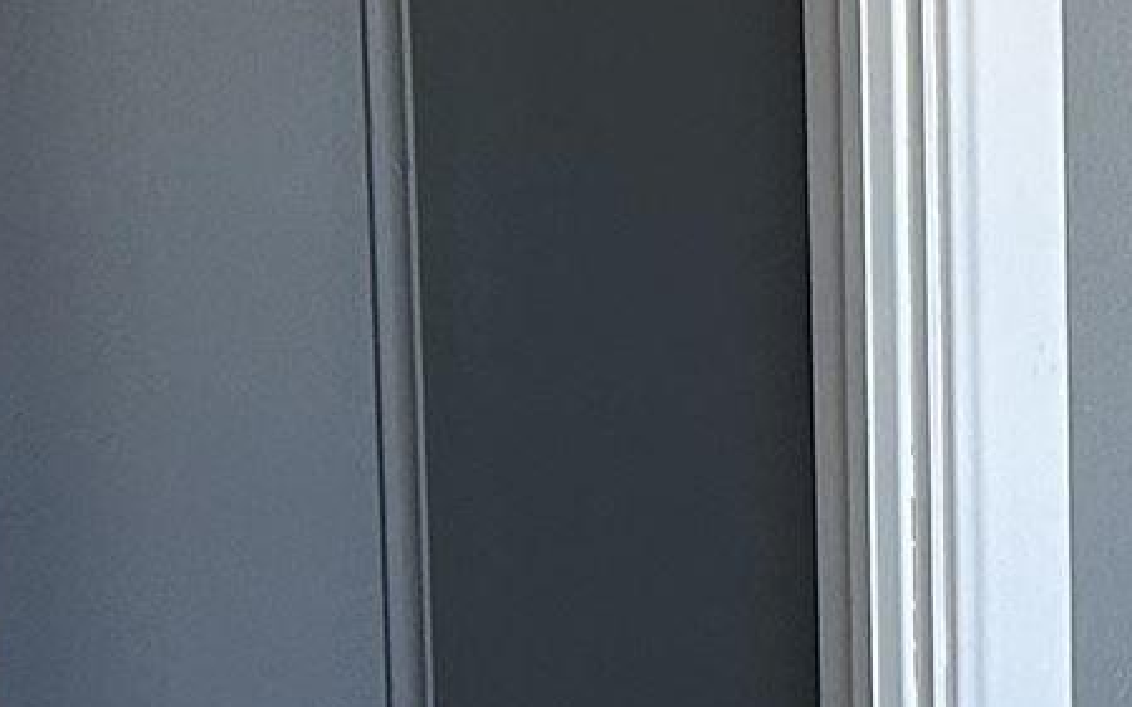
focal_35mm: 188
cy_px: 536
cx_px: 2224
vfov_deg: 7.0
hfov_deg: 10.3
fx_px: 5798
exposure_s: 1/86
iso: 125
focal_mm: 5.7
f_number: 1.5
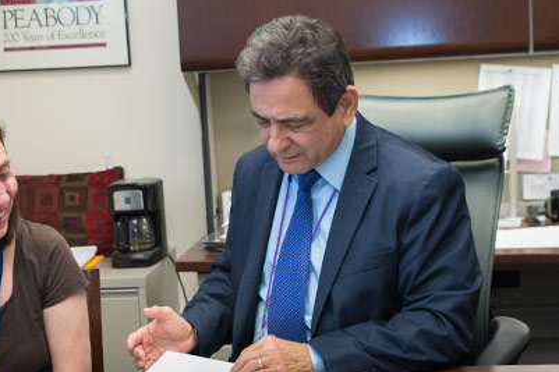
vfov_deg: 24.5
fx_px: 854
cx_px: 169
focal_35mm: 55
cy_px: 243
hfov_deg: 35.7
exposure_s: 1/180
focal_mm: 38
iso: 1250
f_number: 4.8
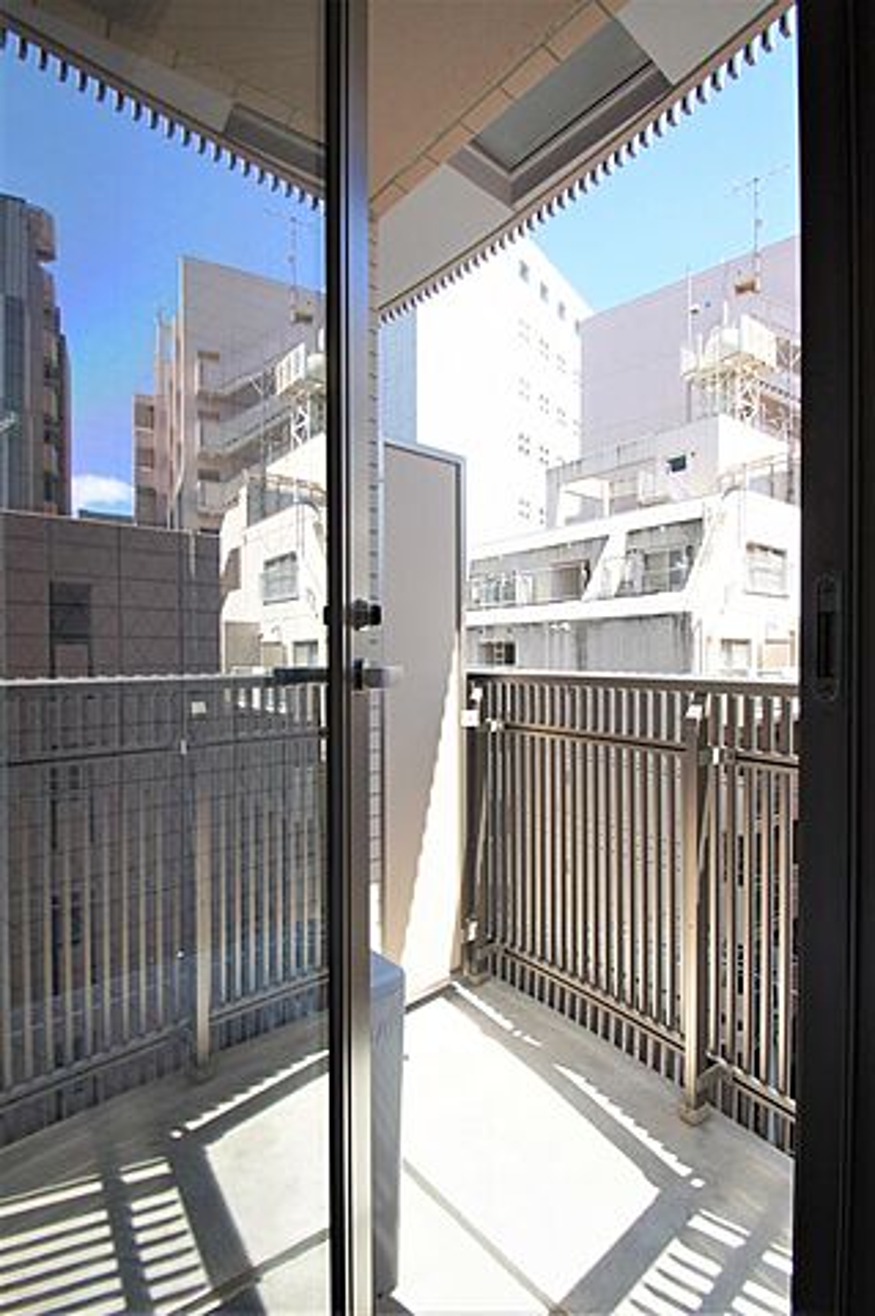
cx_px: 438
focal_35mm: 15
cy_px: 658
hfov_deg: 77.2
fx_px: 548
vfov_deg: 100.4
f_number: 7.1
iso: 100
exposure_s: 1/125
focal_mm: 10
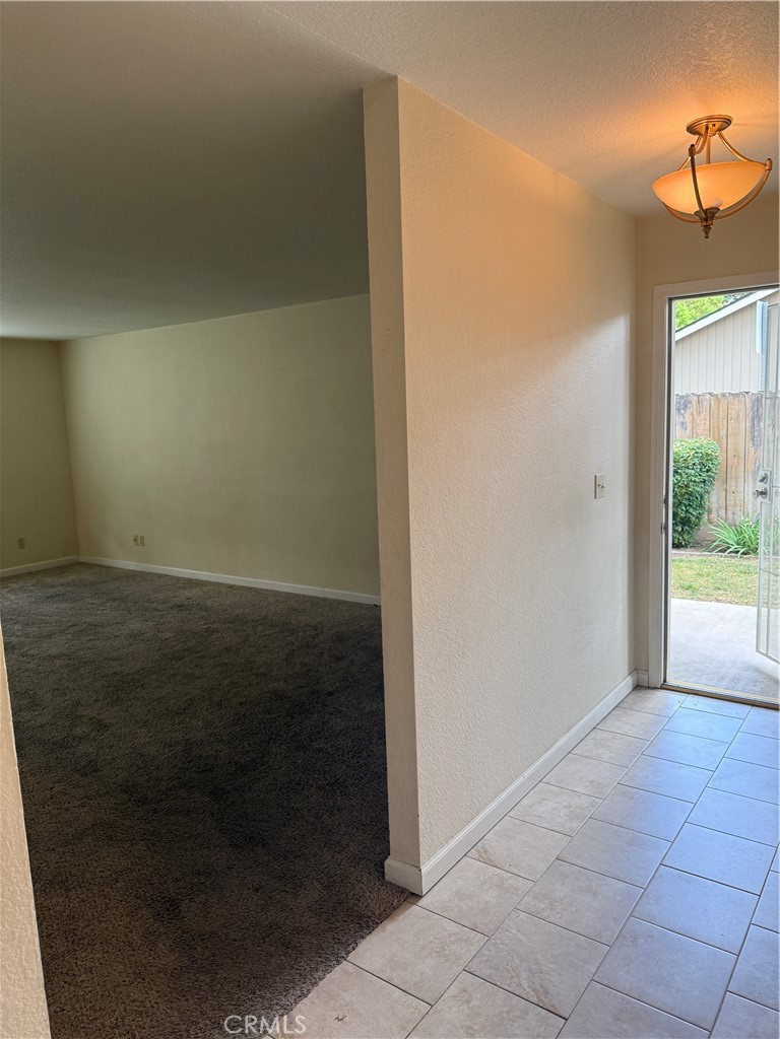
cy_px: 520
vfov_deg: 71.6
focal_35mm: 24
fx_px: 721
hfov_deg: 56.8
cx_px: 390
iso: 125
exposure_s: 1/169
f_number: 1.78
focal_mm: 6.76
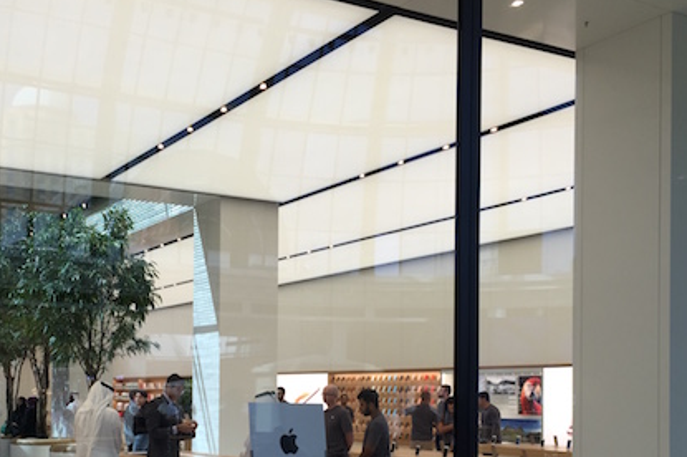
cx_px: 263
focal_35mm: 48
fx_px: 915
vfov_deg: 27.2
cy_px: 398
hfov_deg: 40.9
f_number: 2.2
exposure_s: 1/116
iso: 32
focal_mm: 4.15
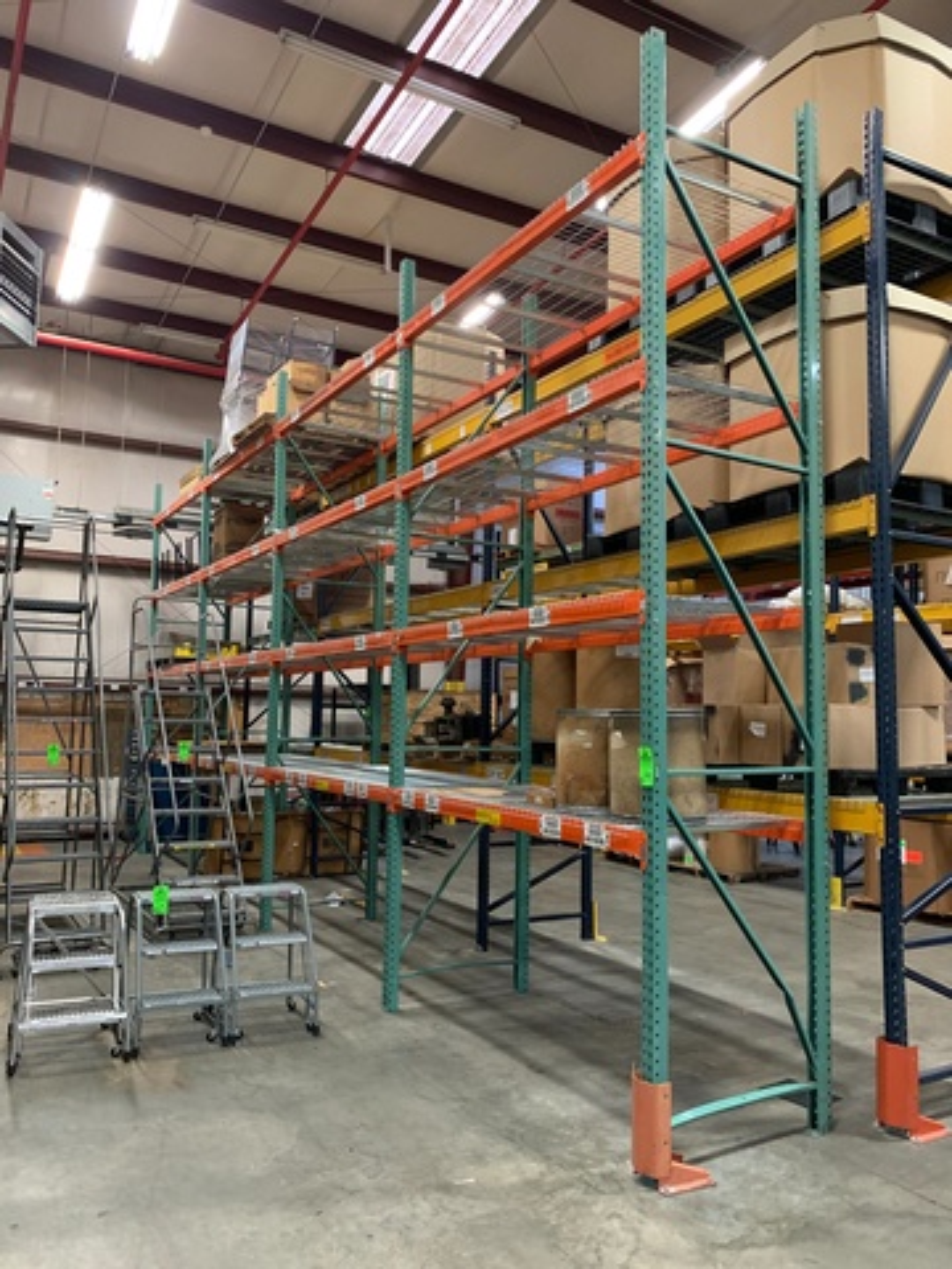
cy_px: 634
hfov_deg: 53.1
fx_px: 953
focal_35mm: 26
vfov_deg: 67.3
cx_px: 476
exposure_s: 1/60
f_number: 1.8
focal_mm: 4.25
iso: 400
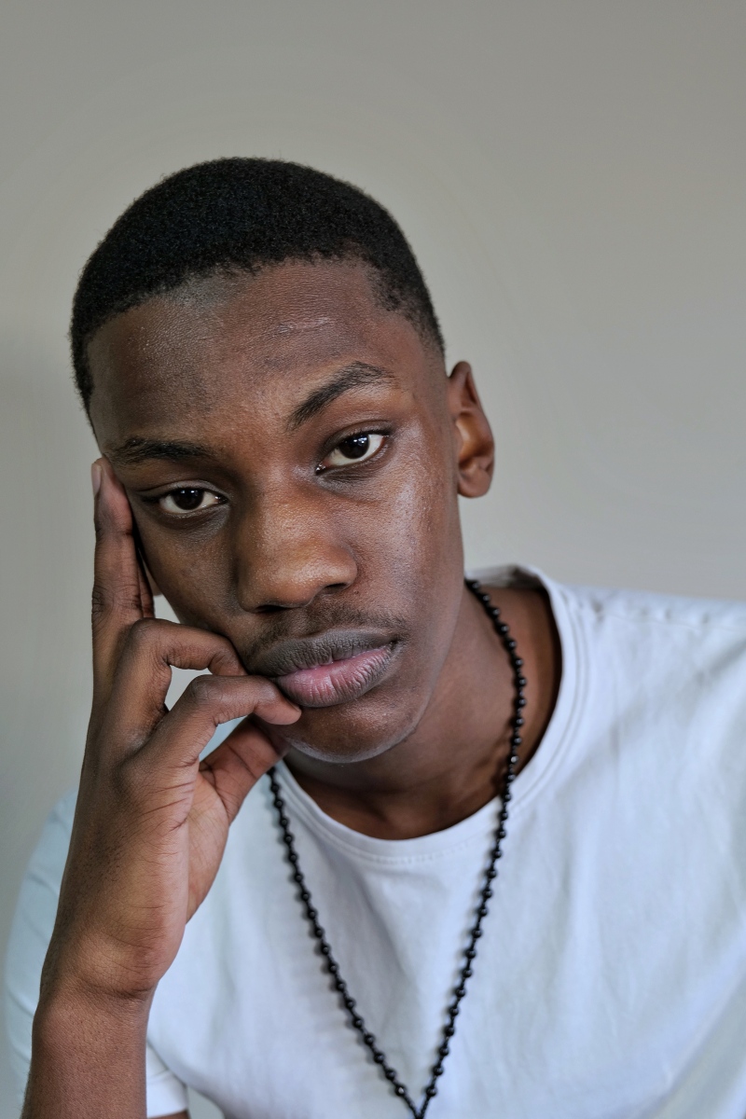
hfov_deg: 28.6
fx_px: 1461
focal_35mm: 47
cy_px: 560
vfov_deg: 41.9
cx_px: 373
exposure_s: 1/60
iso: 800
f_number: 5.1
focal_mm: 47
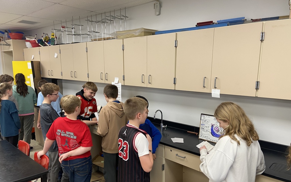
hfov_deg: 66.5
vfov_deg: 44.3
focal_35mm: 28
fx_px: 222
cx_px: 146
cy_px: 111
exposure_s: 1/60
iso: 80
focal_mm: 4.25
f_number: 1.8
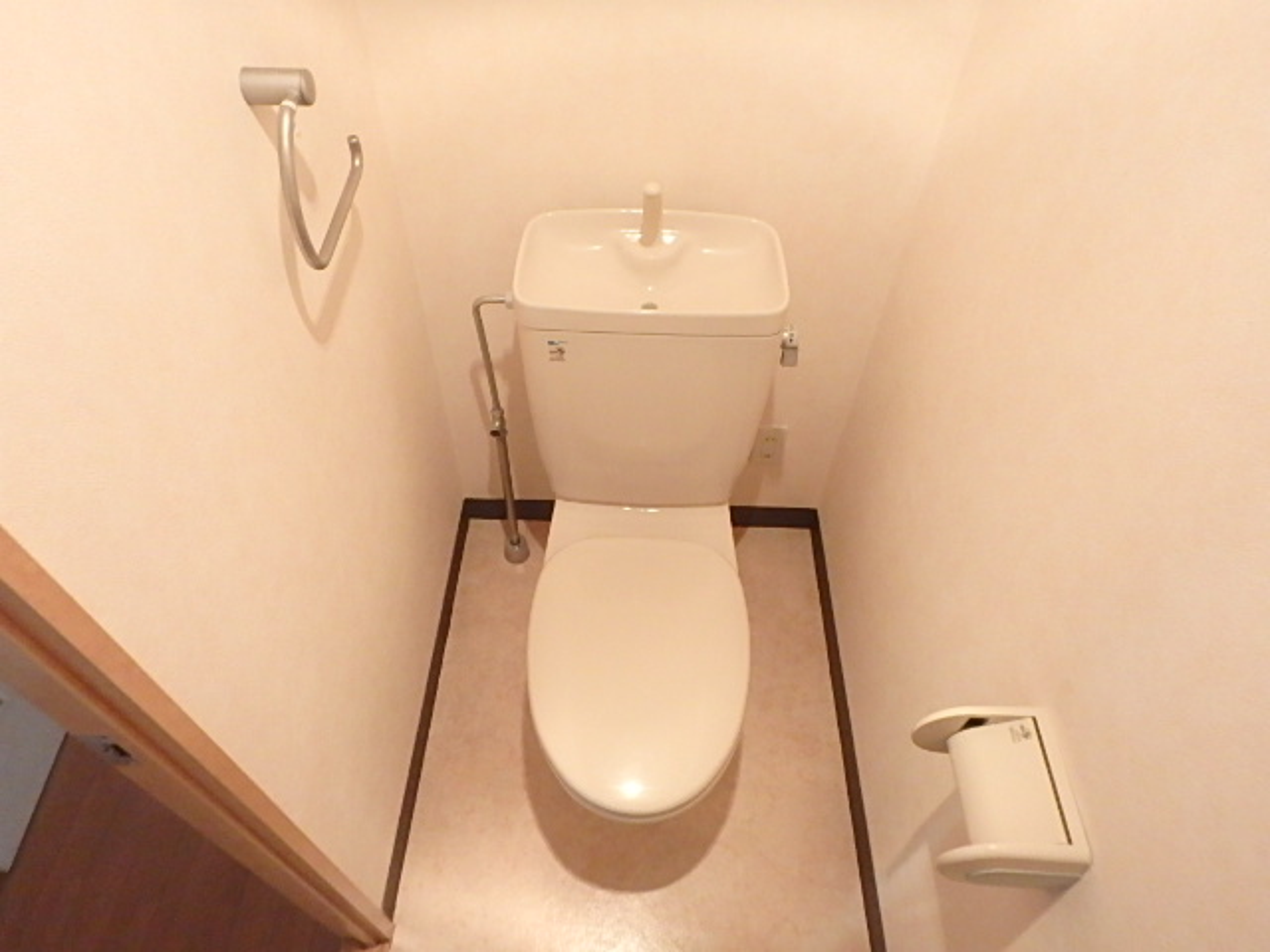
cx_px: 635
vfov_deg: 63.4
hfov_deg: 79.0
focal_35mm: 21
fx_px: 770
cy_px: 476
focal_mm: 3.7
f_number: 3.5
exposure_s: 1/25
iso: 800
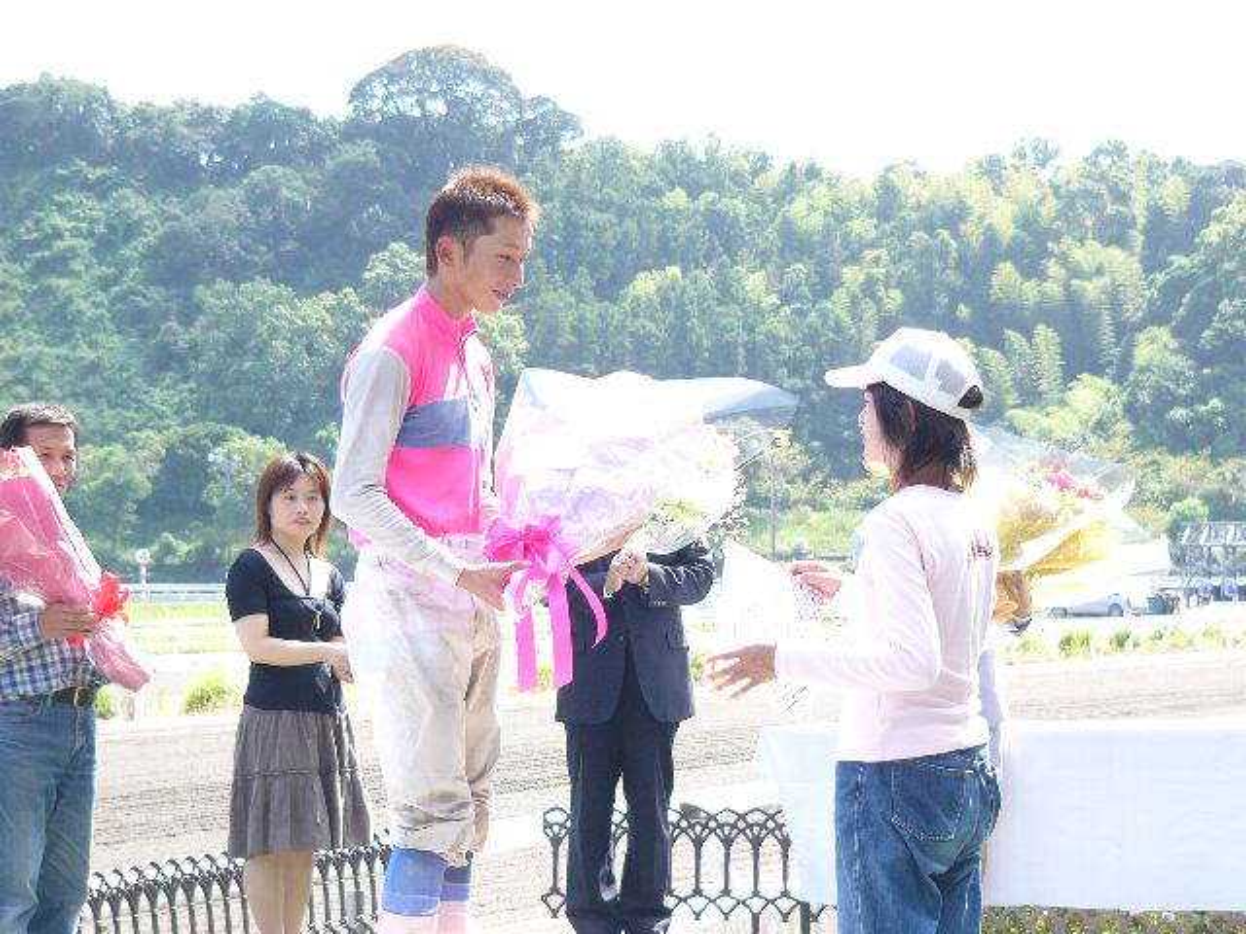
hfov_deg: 17.0
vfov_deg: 12.8
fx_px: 4175
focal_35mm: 116
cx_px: 623
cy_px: 467
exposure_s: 1/160
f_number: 4
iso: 50
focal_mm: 19.2
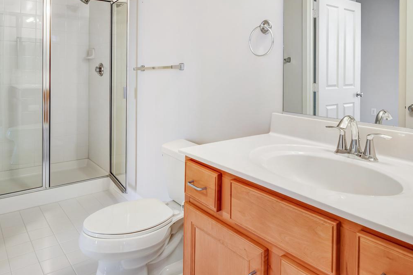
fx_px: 298
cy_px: 69
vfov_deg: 47.7
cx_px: 203
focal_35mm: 26
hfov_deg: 69.4
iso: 400
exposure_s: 1/10
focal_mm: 17
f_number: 8
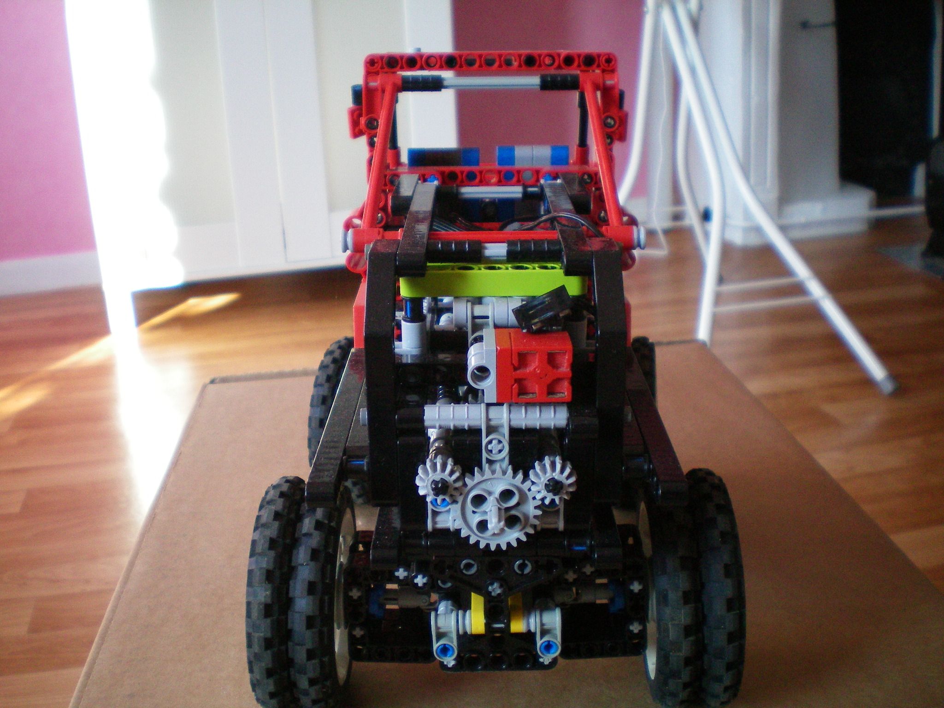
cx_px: 472
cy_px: 354
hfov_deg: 49.0
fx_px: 1036
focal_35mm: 38
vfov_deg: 37.7
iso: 160
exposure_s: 1/50
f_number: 3.1
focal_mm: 6.3
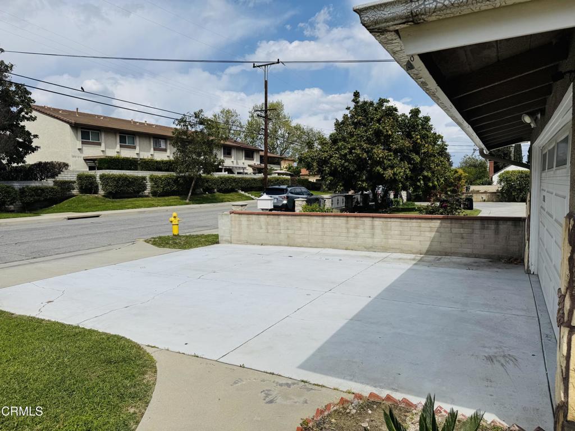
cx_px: 288
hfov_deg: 71.6
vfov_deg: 56.8
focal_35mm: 24
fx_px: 399
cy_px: 216
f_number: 1.78
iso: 80
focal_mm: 6.76
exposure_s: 1/7937
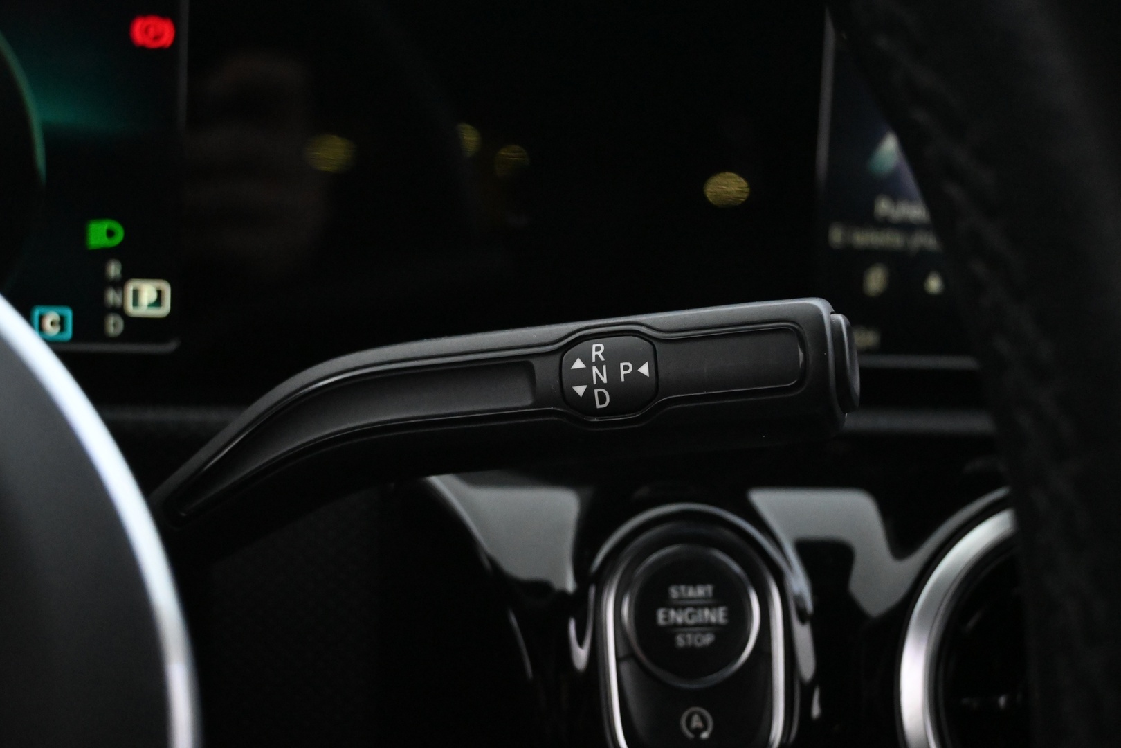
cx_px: 560
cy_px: 374
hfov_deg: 41.7
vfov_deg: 28.5
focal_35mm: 47
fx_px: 1471
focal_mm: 31.5
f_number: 5
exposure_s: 1/50
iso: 8000
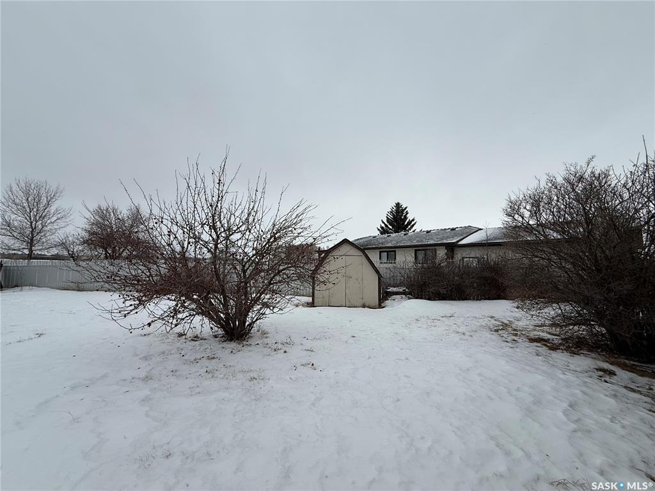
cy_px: 246
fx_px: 265
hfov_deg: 102.1
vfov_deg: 85.7
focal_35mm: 14
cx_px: 328
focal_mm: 2.22
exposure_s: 1/1698
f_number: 2.2
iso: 50
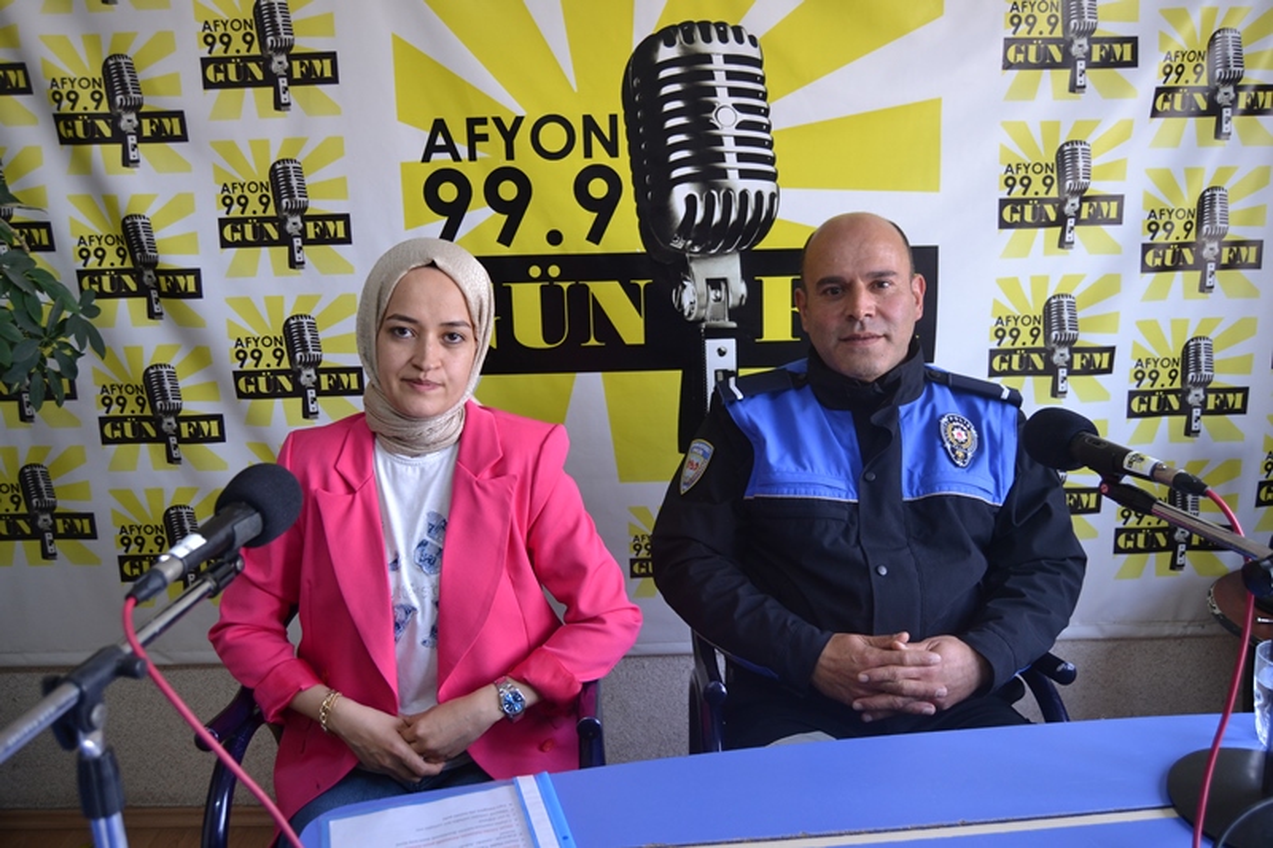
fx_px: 1008
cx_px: 636
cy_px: 424
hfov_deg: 64.6
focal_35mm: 28
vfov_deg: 45.7
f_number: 3.5
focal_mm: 19
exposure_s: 1/60
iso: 400
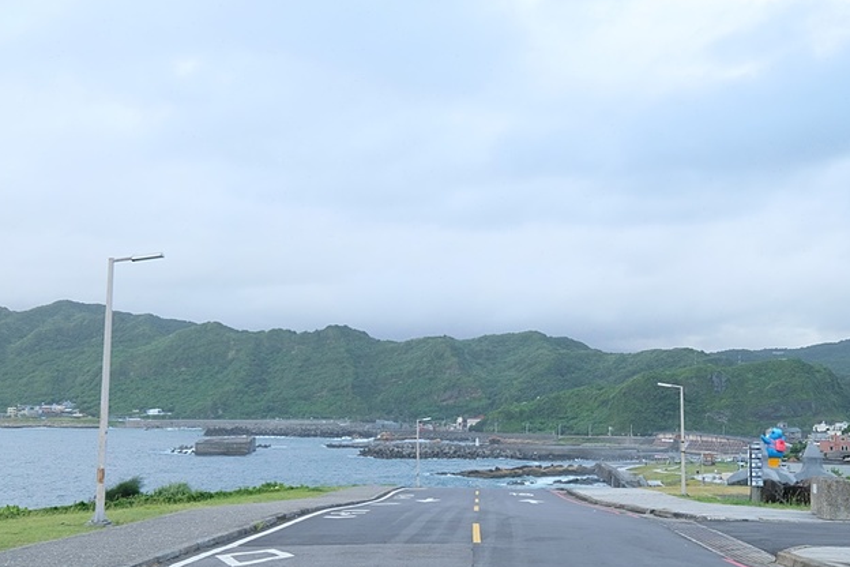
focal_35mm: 49
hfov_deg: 40.3
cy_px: 338
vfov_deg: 27.5
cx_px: 454
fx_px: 1157
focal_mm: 24
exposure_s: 1/140
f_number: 6.4
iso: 400
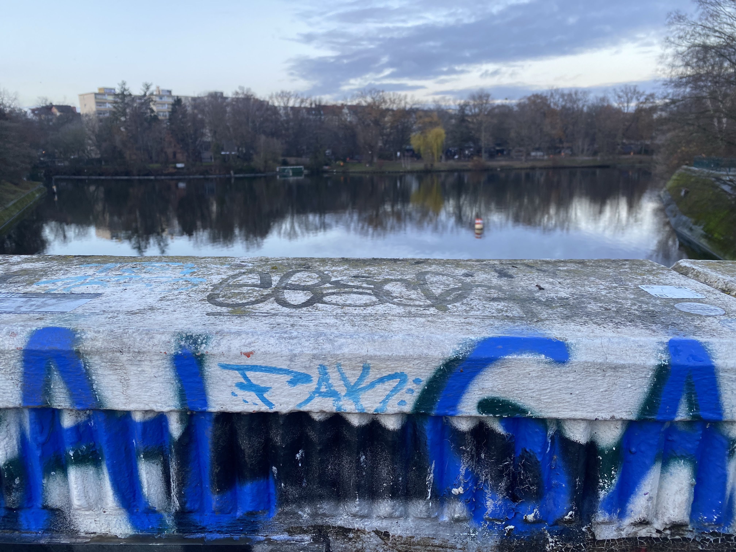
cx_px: 368
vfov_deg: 53.1
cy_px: 276
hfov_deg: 67.3
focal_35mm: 26
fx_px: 553
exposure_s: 1/121
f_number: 1.8
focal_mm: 4.25
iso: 64
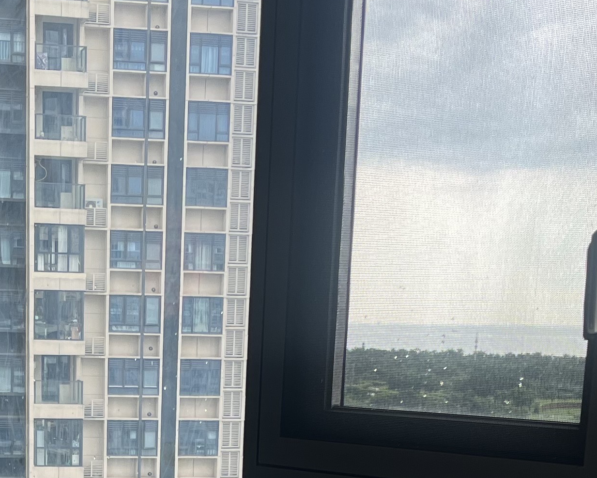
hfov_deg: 22.8
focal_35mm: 83
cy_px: 680
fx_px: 1466
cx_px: 145
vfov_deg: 17.0
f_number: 1.6
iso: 40
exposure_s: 1/166
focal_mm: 5.1
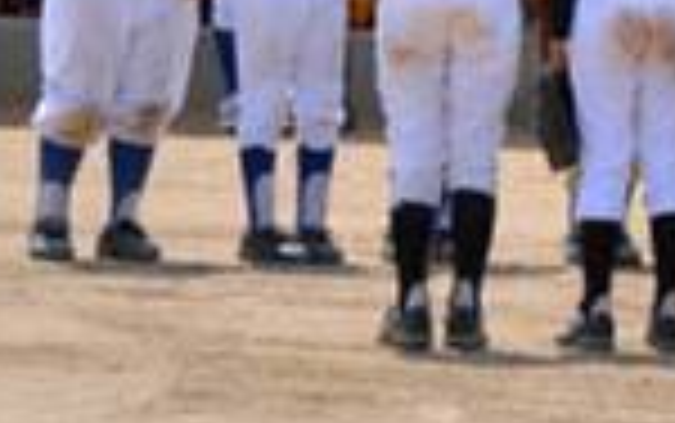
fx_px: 11672
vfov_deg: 2.1
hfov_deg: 3.3
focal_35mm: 634
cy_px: -158
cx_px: 1629
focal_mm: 78
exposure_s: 1/1600
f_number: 6.3
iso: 400
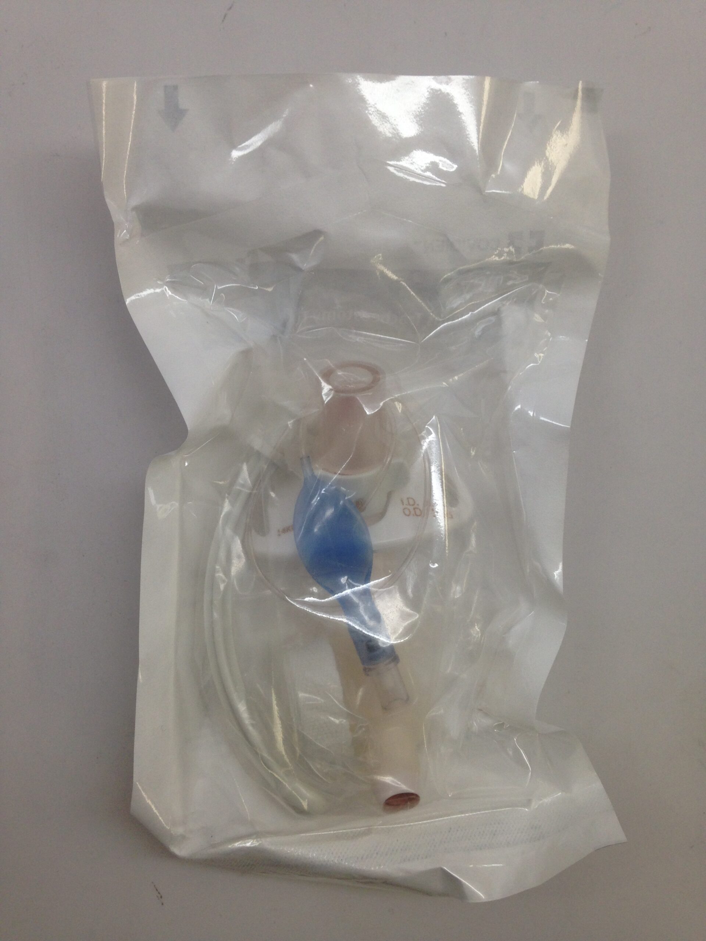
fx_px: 897
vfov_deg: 55.4
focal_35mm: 33
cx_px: 353
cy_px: 470
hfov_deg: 42.9
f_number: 2.4
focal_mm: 4.12
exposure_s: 1/120
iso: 64
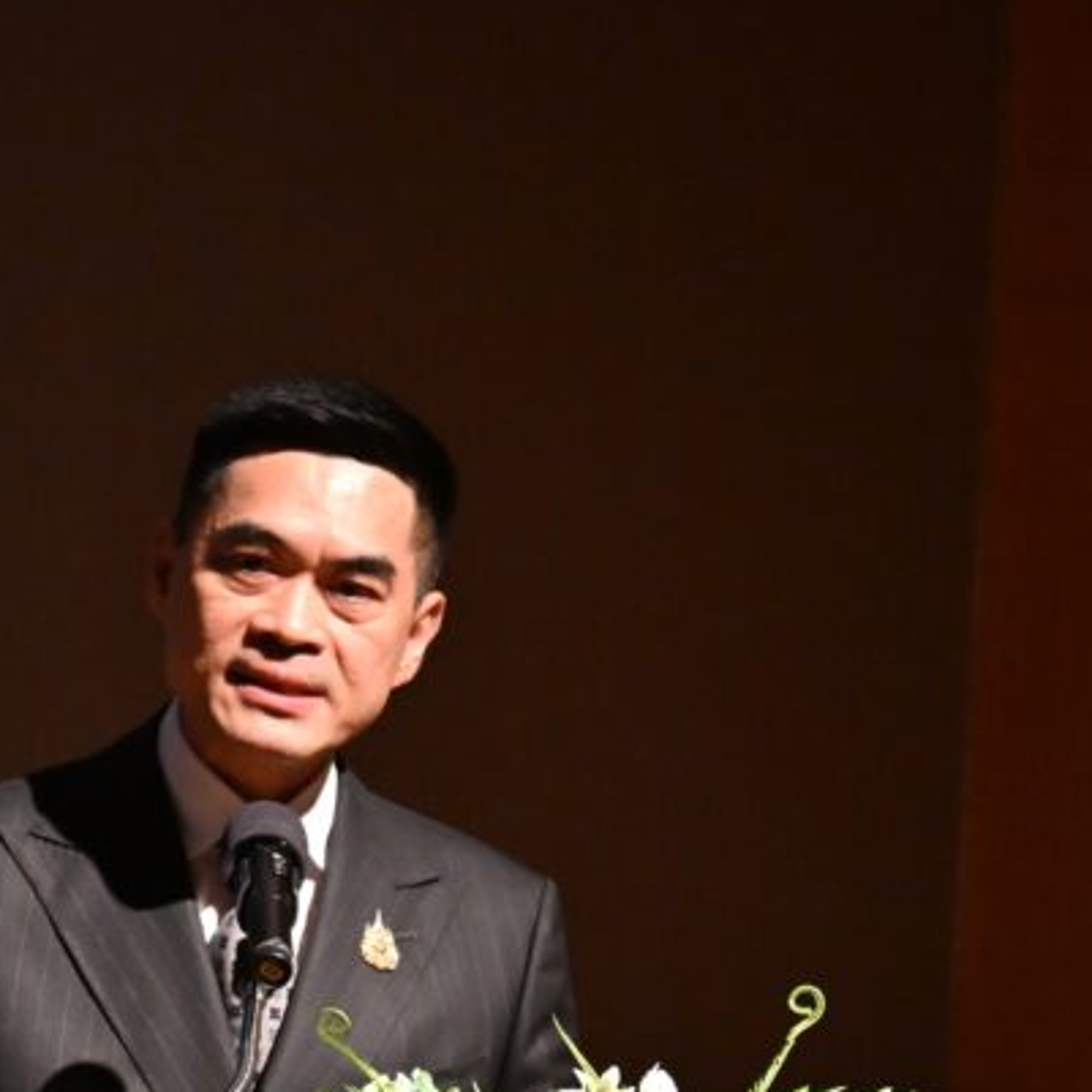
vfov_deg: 2.2
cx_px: 460
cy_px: 854
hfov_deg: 2.2
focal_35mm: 813
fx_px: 29016
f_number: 6.3
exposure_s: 1/125
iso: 4000
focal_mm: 250
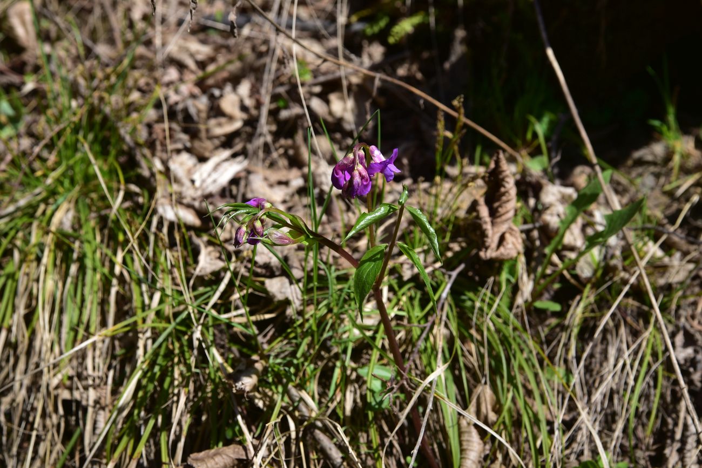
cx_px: 351
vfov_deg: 27.0
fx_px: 975
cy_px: 234
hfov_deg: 39.6
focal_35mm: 50
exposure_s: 1/320
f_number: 9
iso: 160
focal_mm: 50
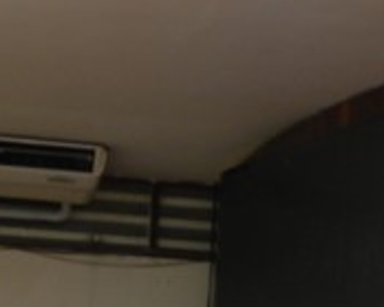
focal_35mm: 217
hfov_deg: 8.6
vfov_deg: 7.1
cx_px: 622
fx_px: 2465
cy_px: 284
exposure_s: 1/100
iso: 1250
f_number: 5.6
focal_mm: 62
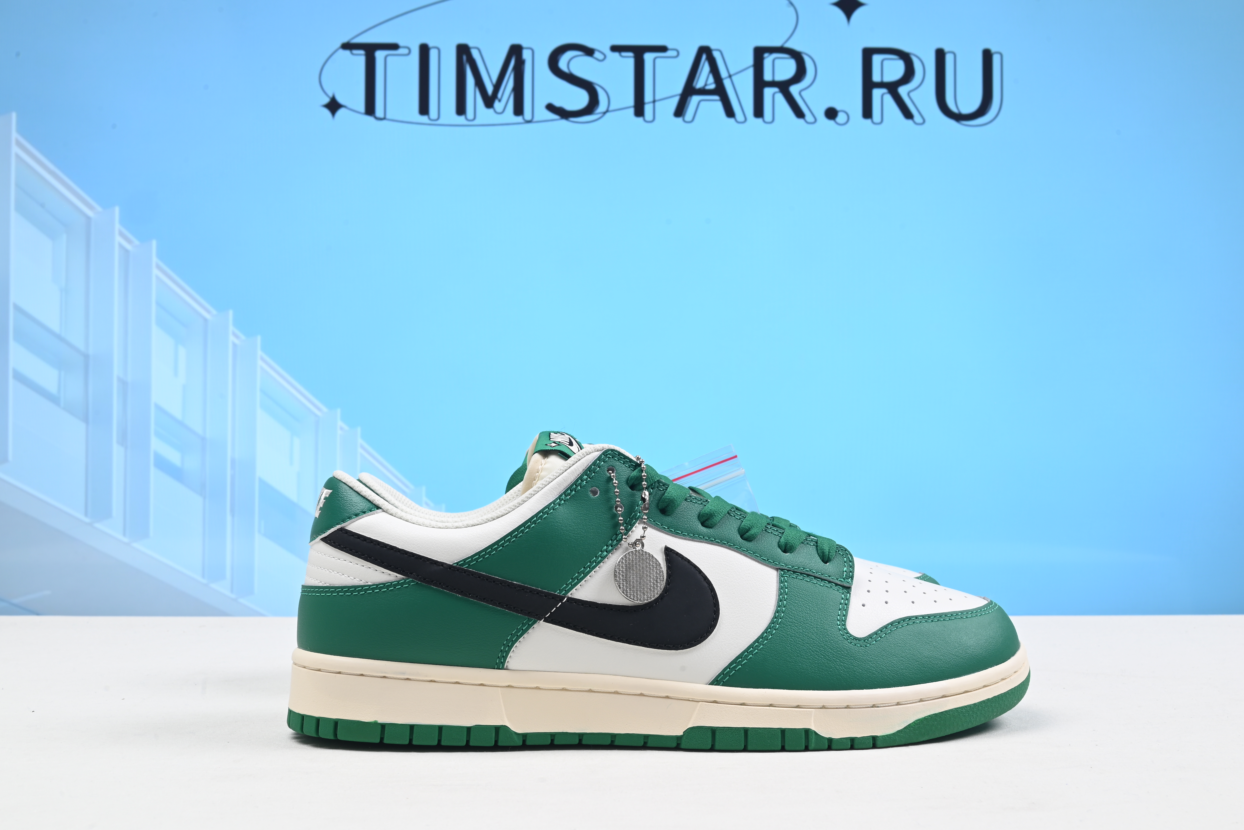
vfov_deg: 32.7
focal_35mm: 41
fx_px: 1417
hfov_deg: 47.4
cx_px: 622
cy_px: 415
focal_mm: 41
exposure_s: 1/2
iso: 100
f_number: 16
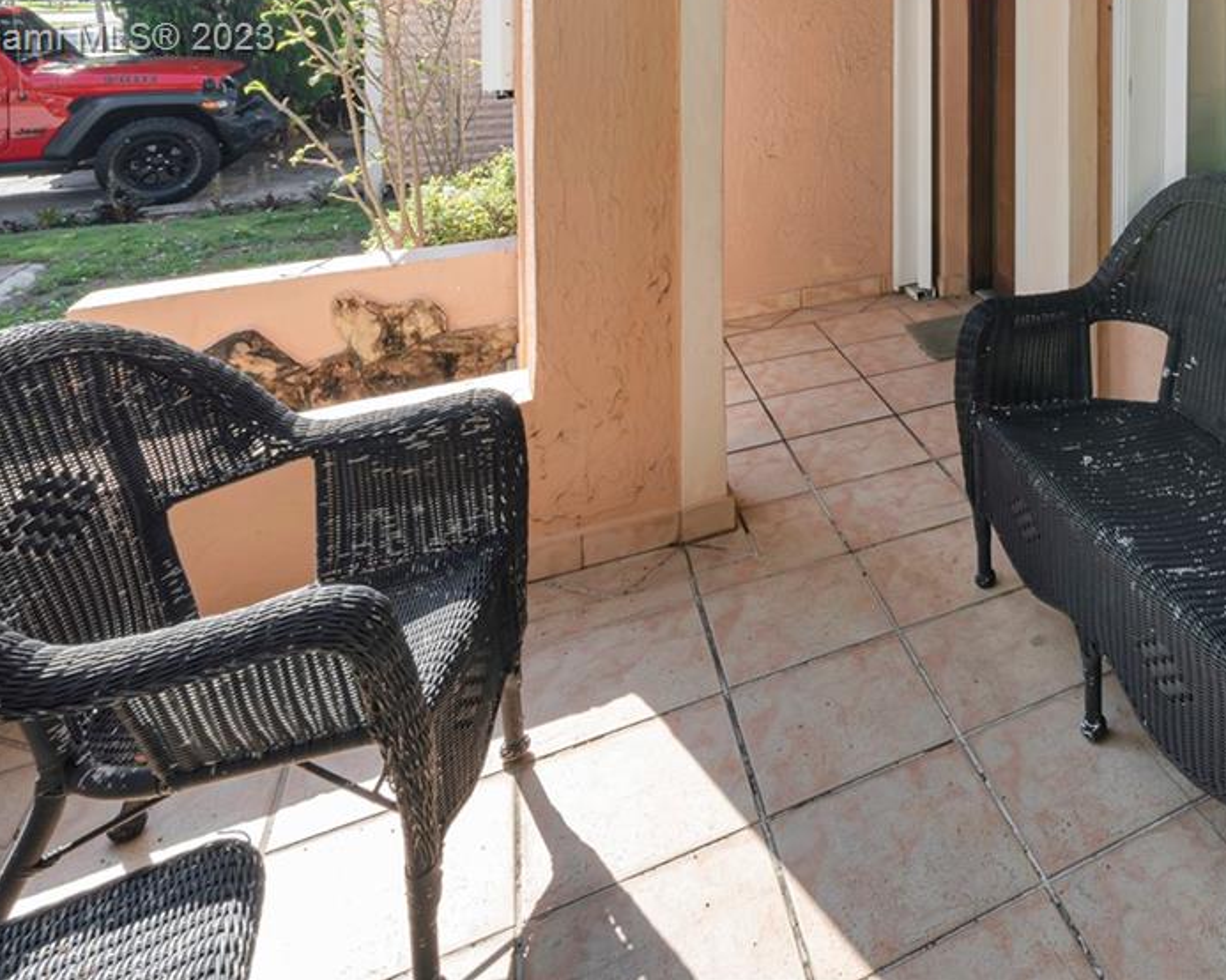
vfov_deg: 47.4
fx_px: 943
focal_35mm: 26
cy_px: 41
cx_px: 1125
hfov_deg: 56.1
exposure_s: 1/25
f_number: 11
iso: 50
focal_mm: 12
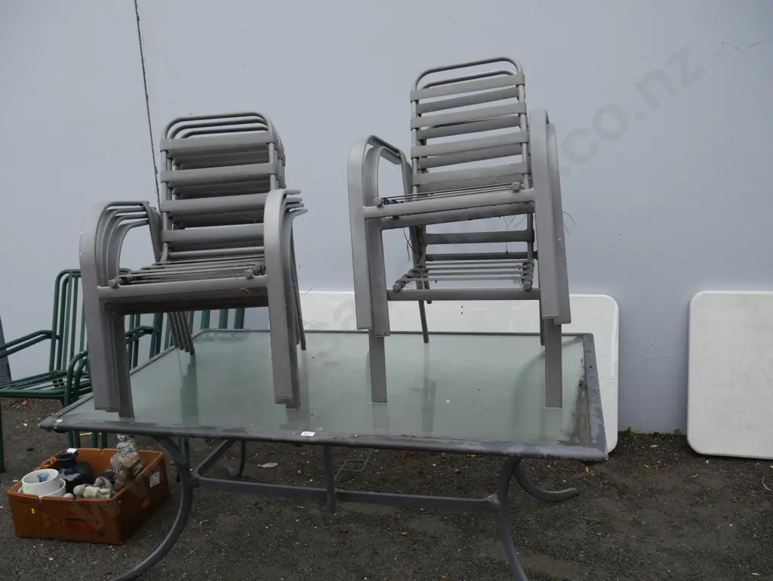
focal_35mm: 32
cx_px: 386
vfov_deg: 44.2
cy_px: 290
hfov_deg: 56.8
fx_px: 715
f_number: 4.5
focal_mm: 16
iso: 200
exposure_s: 1/125
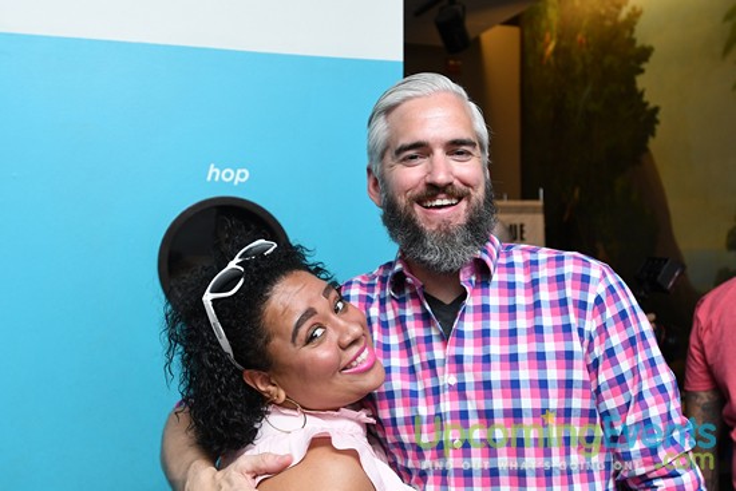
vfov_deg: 29.9
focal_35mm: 45
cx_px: 368
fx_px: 920
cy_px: 246
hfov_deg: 43.6
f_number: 4
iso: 800
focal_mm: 30
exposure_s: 1/125
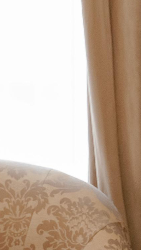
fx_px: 1734
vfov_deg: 8.3
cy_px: 71
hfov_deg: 4.6
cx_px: -183
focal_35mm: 261
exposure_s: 1/400
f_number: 2.8
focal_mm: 46
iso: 1250
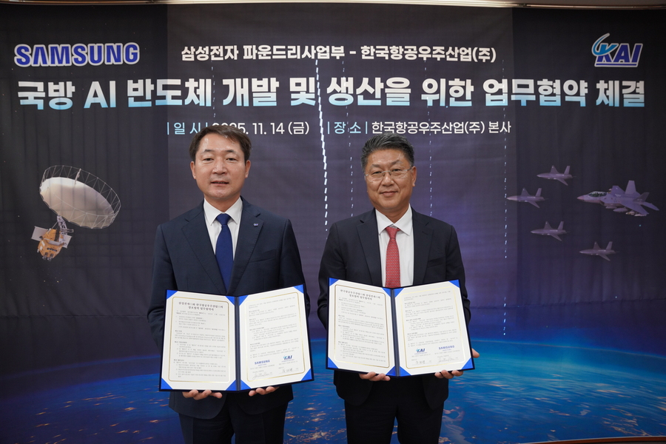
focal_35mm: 24
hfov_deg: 73.7
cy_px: 222
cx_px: 333
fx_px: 444
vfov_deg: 53.1
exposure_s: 1/160
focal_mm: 24
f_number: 4
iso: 1000
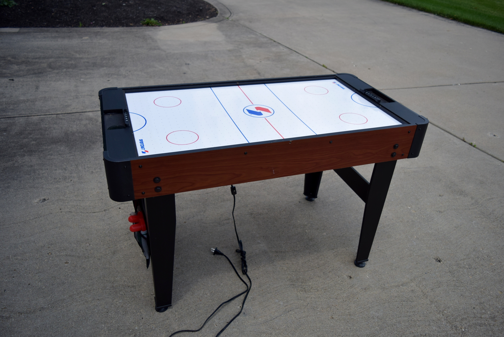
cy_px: 168
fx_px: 378
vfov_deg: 48.0
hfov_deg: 67.3
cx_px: 252
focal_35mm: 27
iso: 200
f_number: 3.5
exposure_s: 1/2500
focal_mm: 18
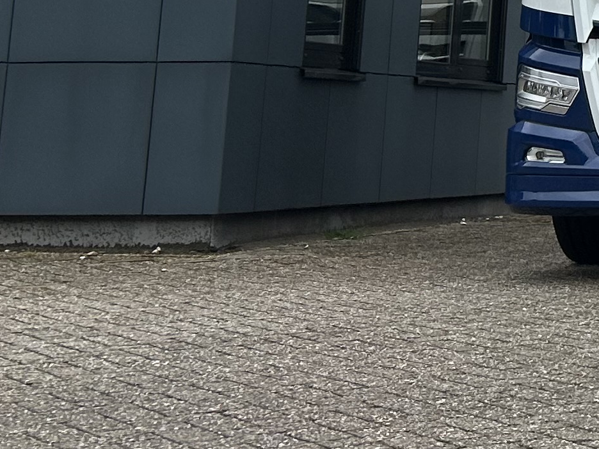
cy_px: -236
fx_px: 1938
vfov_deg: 12.5
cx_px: 1185
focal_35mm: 112
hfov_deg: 14.6
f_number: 1.5
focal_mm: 5.7
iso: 50
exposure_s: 1/2841
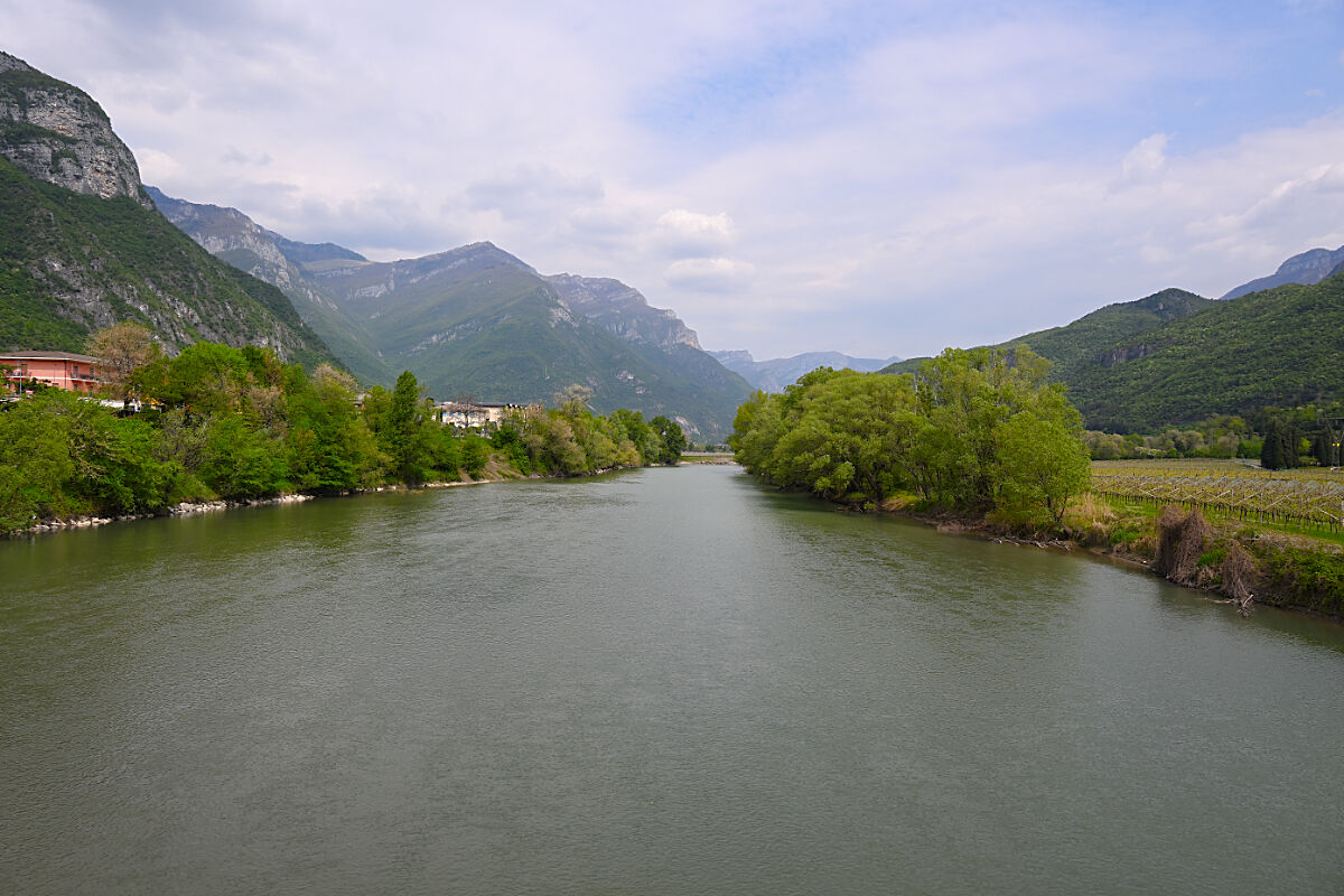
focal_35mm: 24
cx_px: 672
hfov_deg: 73.7
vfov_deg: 53.1
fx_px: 896
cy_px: 448
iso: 100
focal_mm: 16
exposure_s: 1/640
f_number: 6.3
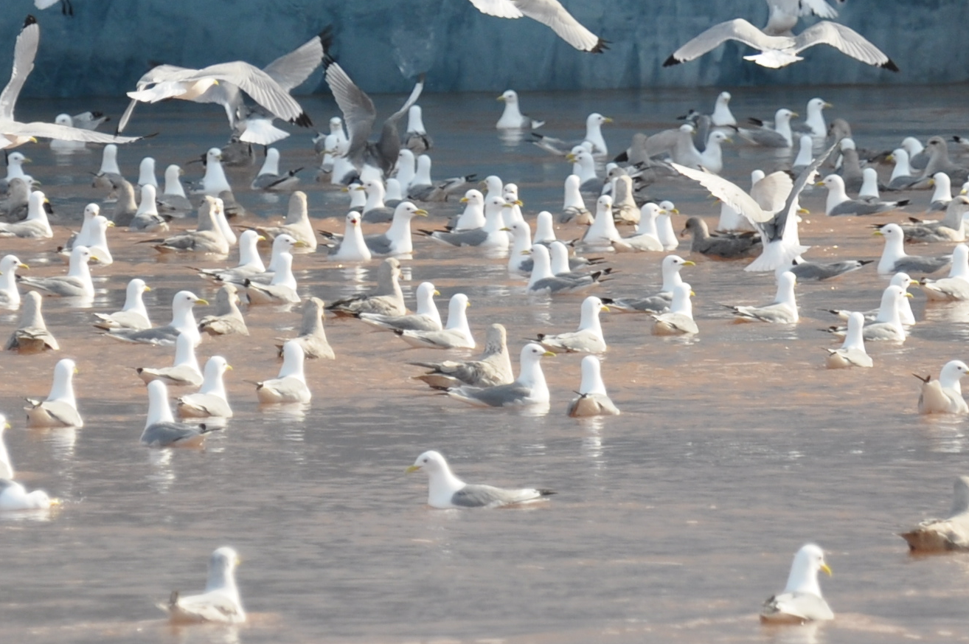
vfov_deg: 1.5
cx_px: 977
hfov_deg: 2.3
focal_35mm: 906
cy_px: -92
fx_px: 24349
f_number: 5
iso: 200
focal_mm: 185
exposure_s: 1/800
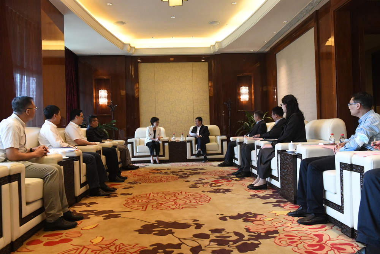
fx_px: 338
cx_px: 190
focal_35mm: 32
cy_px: 127
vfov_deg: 41.1
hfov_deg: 58.7
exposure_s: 1/250
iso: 12800
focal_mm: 32
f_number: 5
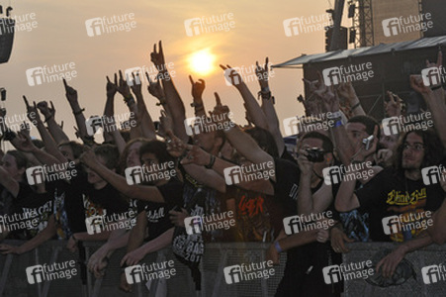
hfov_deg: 24.6
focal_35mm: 82
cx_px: 223
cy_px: 148
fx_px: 1021
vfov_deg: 16.5
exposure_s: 1/200
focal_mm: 55
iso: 800
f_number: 18
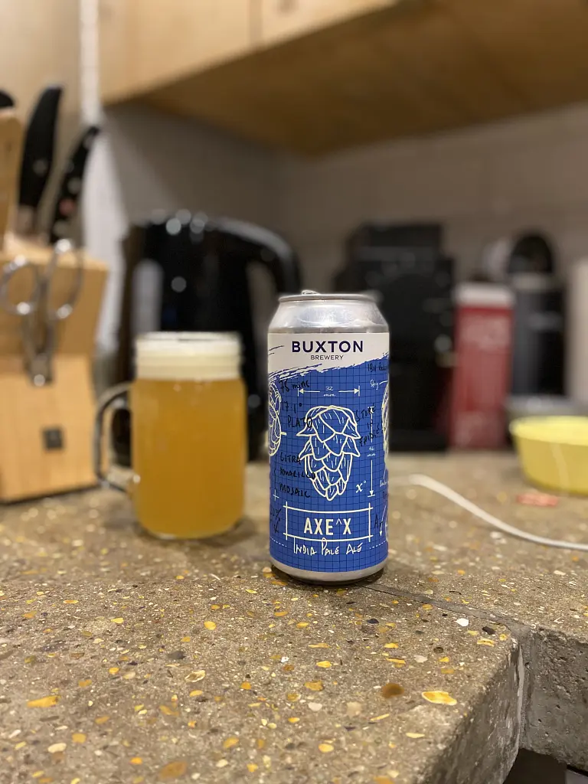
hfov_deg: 53.1
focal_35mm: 26
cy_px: 392
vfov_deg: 67.3
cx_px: 294
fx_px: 589
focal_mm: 4.25
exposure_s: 1/33
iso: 400
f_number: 1.8
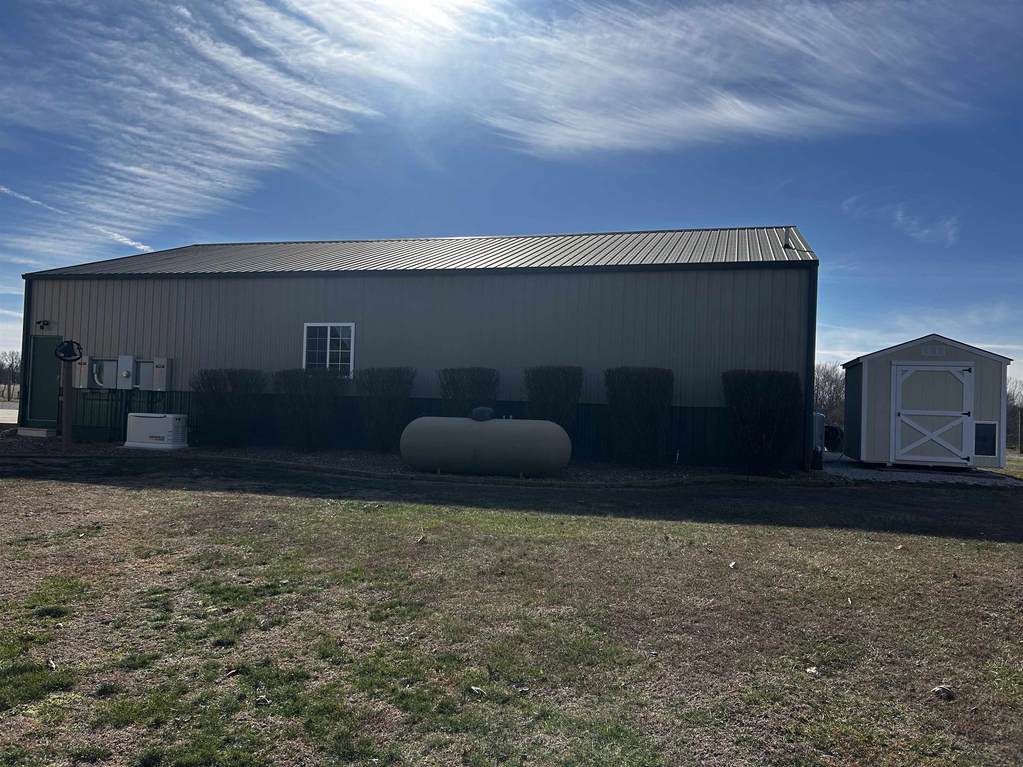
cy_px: 384
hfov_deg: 67.3
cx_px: 512
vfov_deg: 53.1
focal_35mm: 26
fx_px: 768
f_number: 1.5
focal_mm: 5.7
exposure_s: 1/6579
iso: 50
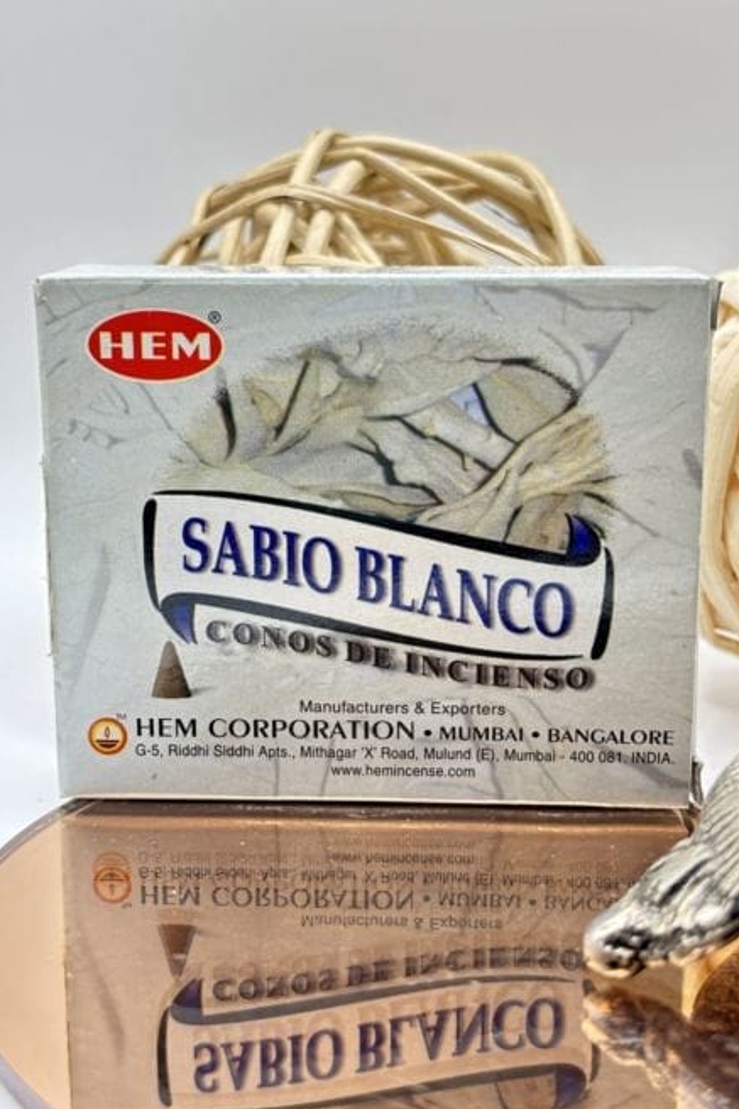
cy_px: 557
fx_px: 1694
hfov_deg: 24.6
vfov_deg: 36.3
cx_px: 392
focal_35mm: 55
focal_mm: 5.96
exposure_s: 1/100
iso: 100
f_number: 1.6
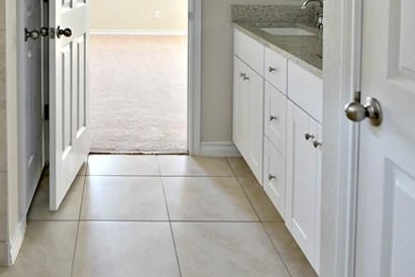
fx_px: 426
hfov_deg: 49.8
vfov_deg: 31.8
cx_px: 105
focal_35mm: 37
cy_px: -27
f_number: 4
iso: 500
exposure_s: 1/60
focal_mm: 14
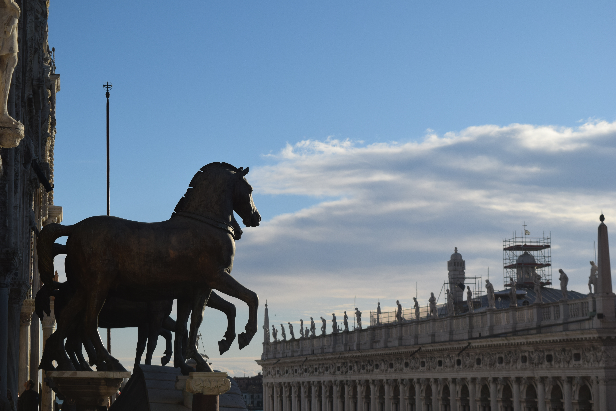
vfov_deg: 16.6
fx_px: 1412
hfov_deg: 24.6
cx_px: 308
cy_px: 206
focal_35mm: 82
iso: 200
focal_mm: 55
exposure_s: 1/400
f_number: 10
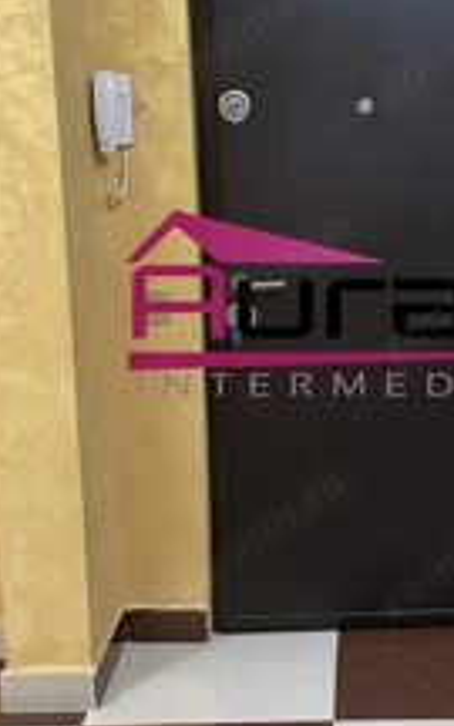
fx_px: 1010
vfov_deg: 39.6
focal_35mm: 51
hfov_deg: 24.9
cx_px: 370
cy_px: 339
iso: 400
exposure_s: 1/50
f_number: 1.6
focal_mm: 4.2
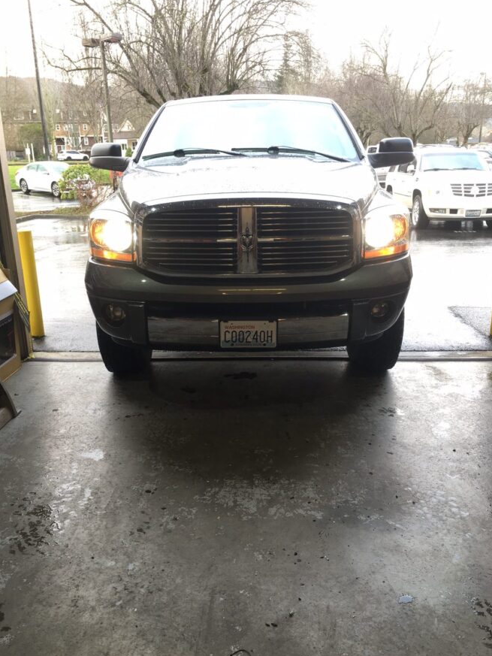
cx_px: 238
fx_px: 587
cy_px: 336
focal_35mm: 31
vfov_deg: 58.3
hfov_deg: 45.4
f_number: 2.2
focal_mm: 4.15
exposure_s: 1/40
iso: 32
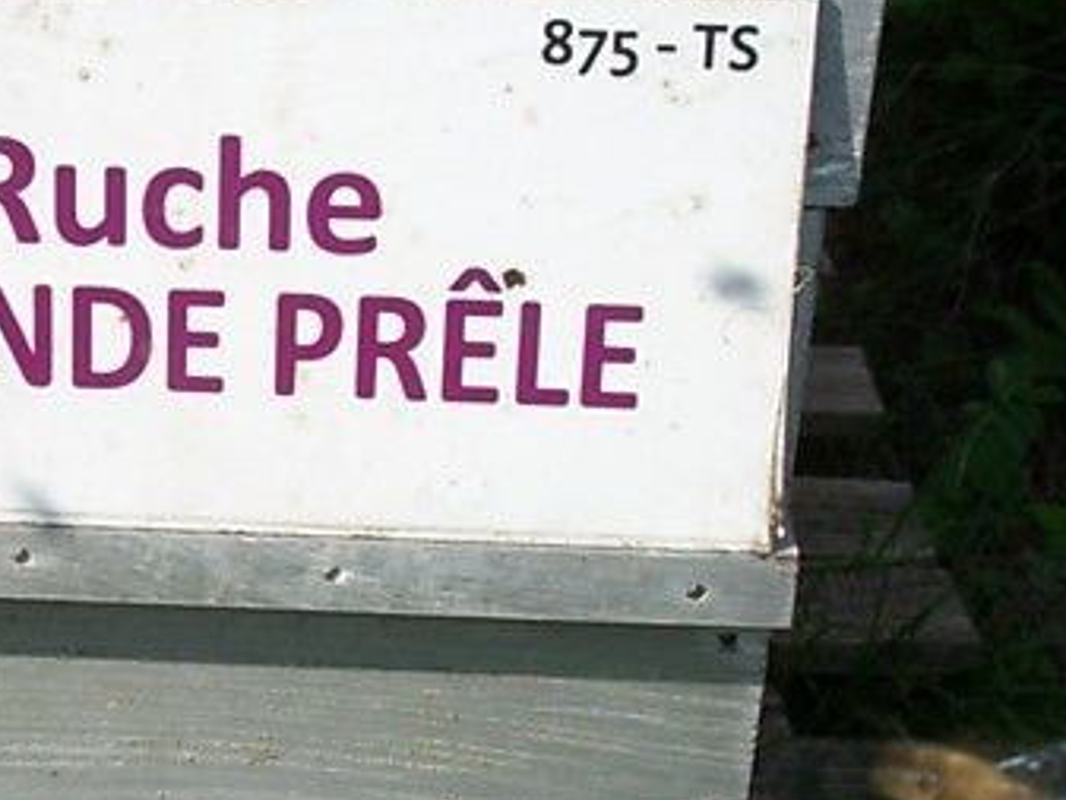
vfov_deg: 19.4
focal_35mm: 76
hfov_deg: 25.0
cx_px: 133
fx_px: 2341
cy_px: 474
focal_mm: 5.7
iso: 80
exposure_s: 1/500
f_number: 5.5
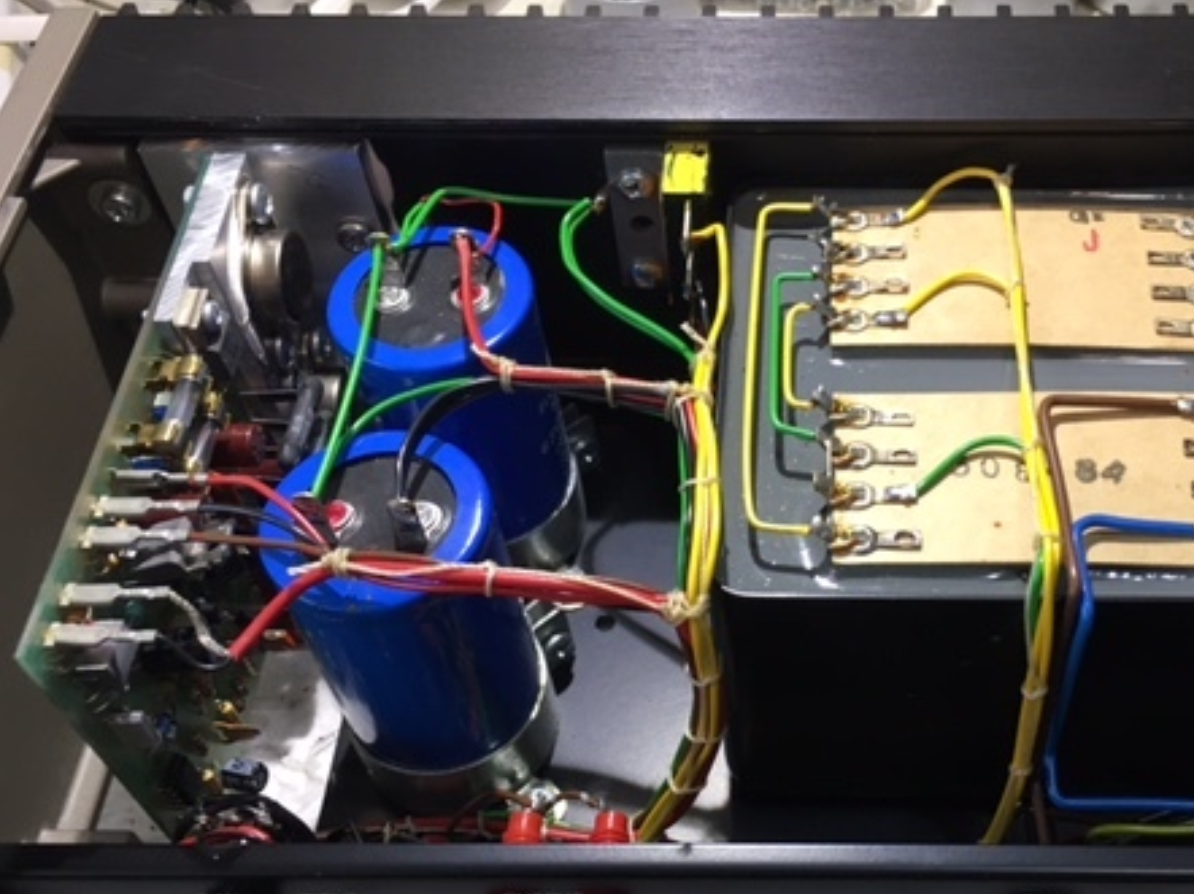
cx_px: 821
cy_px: 516
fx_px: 1448
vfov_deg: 34.3
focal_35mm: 42
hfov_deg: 44.0
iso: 40
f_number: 2.2
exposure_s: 1/30
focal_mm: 4.15
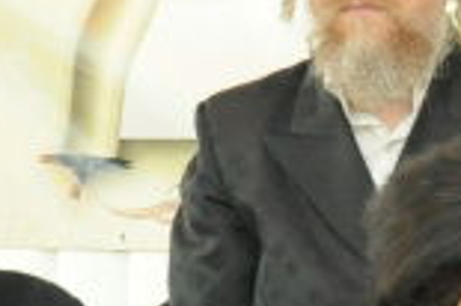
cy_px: 315
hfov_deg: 7.8
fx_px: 3288
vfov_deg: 5.3
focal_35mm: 257
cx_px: 839
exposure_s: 1/50
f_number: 5
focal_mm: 26
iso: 1000
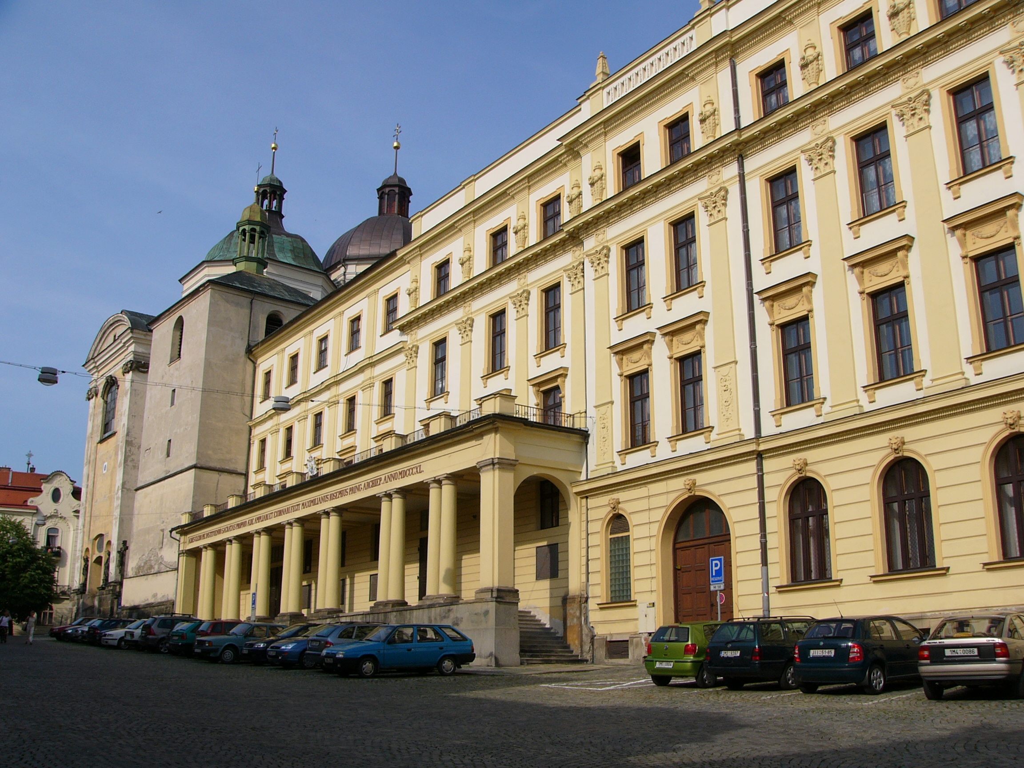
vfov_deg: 39.7
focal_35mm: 36
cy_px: 384
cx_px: 512
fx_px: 1065
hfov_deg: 51.4
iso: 50
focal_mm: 6
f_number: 5.6
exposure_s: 1/400
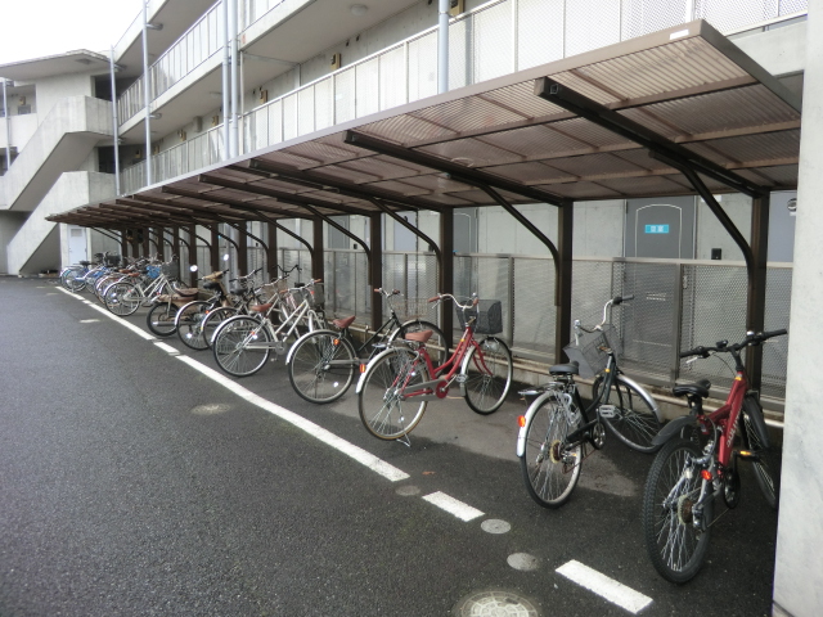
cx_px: 412
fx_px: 571
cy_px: 308
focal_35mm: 24
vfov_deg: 56.8
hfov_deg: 71.6
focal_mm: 4.3
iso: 80
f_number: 3.2
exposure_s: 1/100
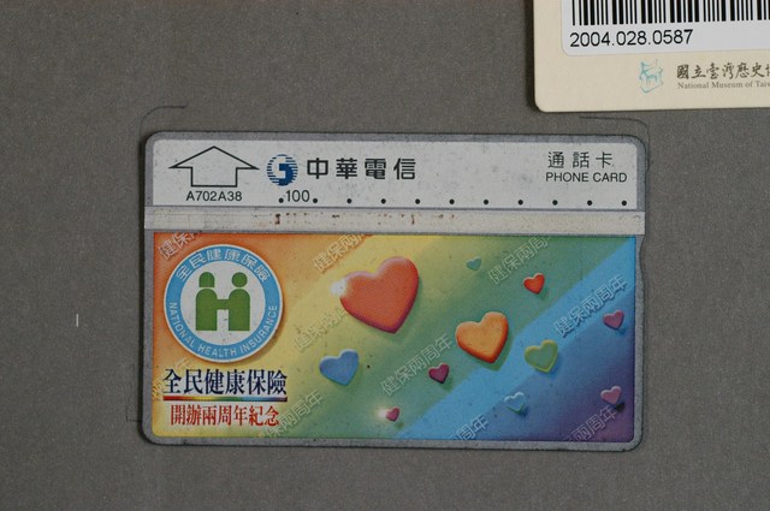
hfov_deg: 22.6
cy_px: 256
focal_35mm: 90
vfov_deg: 15.1
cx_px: 385
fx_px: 1923
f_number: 6.3
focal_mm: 60
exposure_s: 1/20
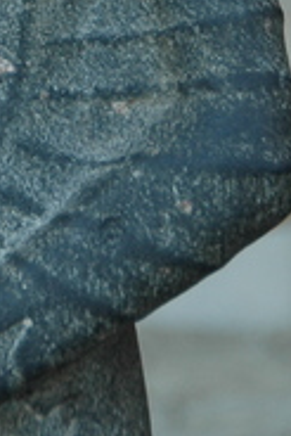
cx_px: -92
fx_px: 6193
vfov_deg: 4.0
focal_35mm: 512
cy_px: -276
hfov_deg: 2.7
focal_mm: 95
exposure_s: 1/100
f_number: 5.3
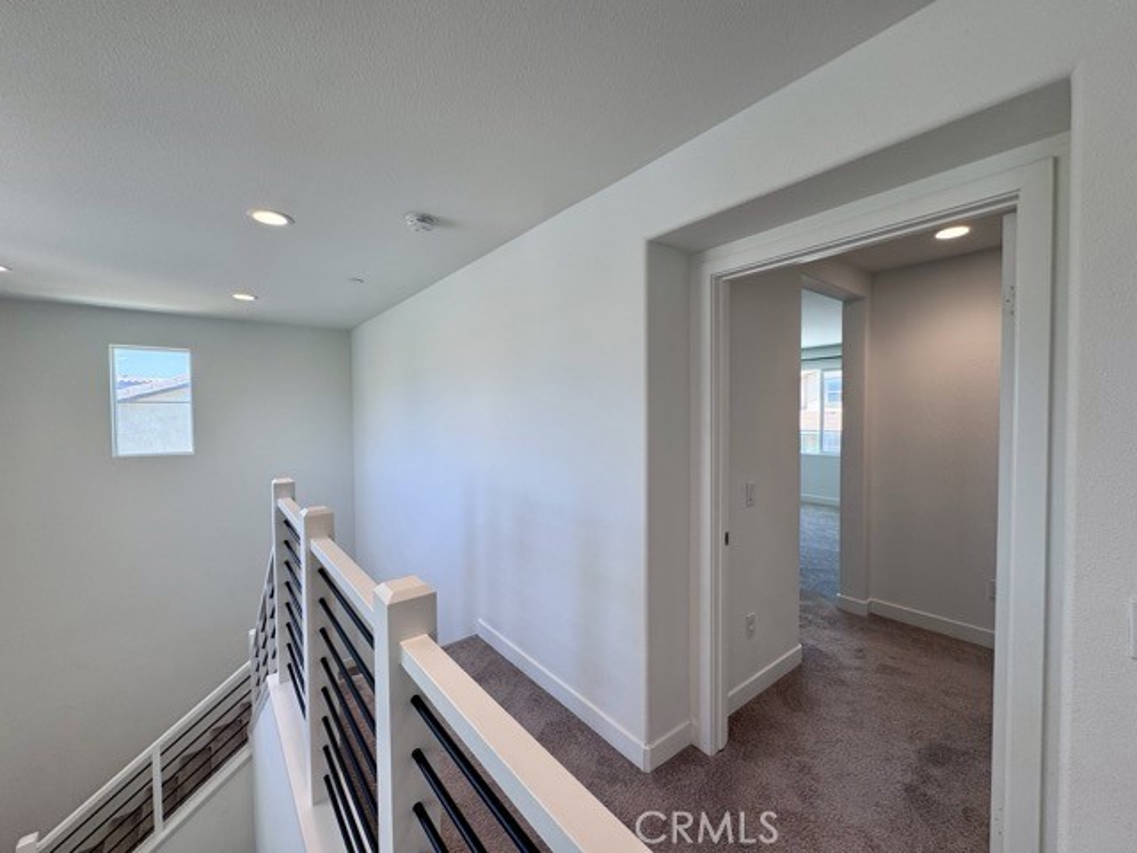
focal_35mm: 14
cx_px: 568
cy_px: 426
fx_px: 460
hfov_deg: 102.1
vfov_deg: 85.7
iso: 50
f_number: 2.2
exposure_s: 1/120
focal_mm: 2.22
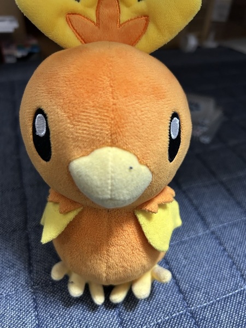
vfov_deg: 67.3
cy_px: 164
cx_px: 123
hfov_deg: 53.1
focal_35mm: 26
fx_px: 246
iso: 320
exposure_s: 1/60
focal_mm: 5.7
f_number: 1.5
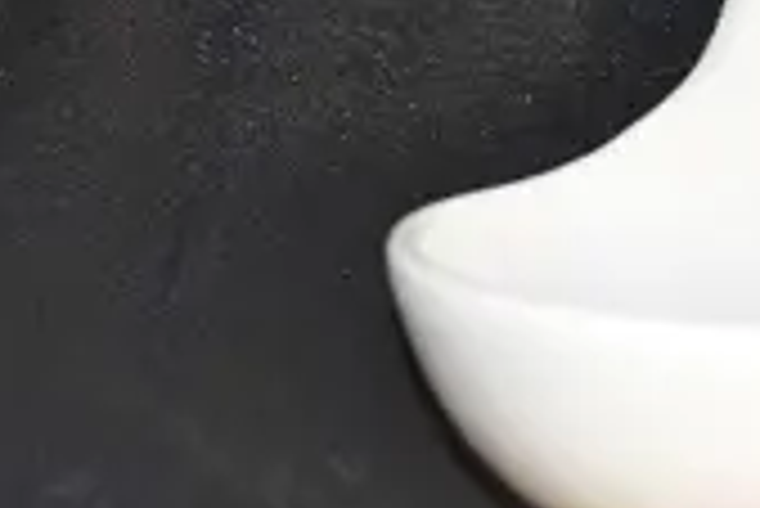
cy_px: 121
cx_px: 672
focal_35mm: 130
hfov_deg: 15.6
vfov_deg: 10.6
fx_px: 2738
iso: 1100
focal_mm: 27
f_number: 4
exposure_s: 1/60
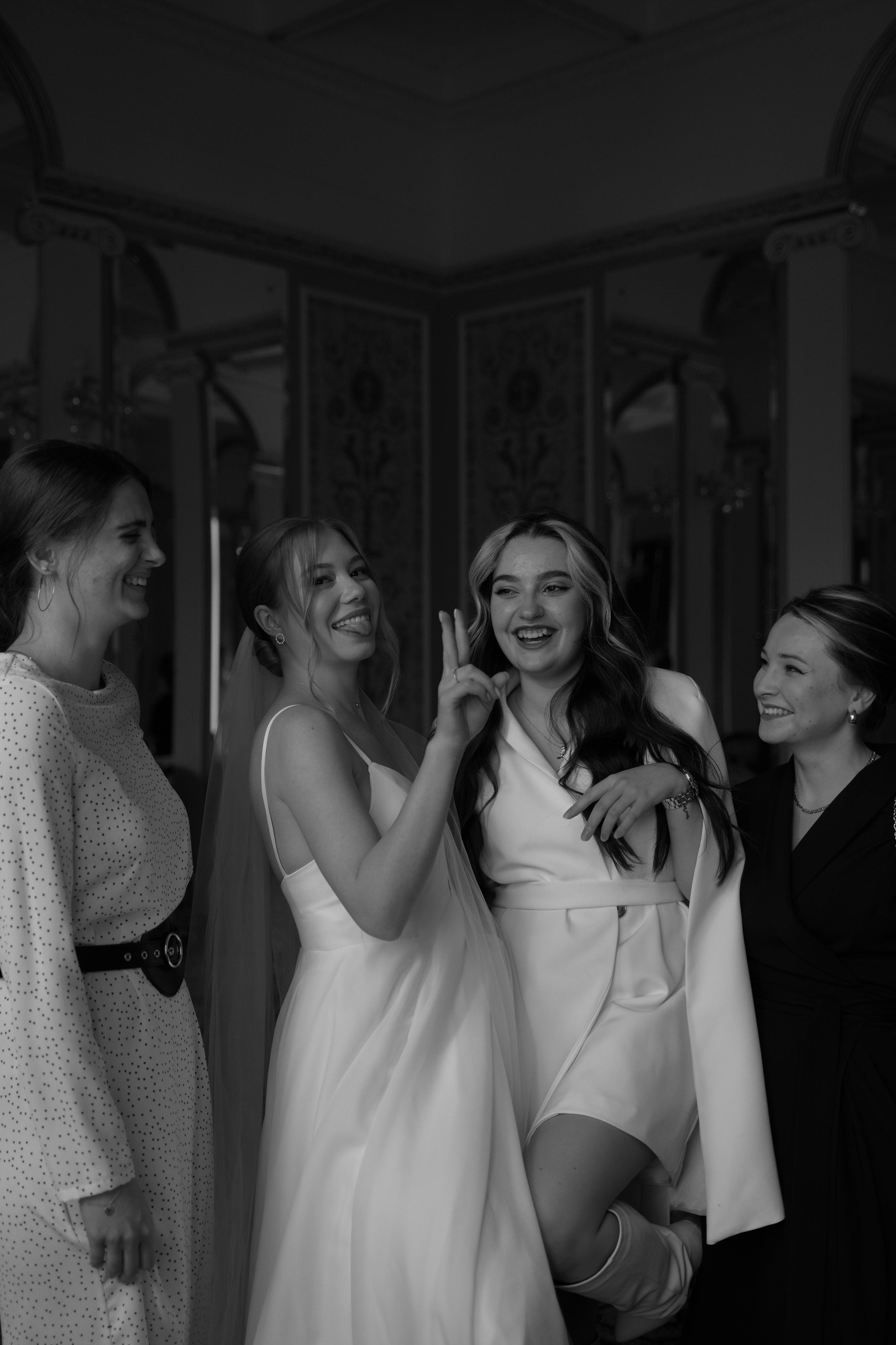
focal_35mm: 44
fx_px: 1643
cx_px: 448
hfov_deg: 30.5
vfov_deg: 44.5
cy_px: 672
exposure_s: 1/320
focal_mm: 44
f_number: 2.8
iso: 800
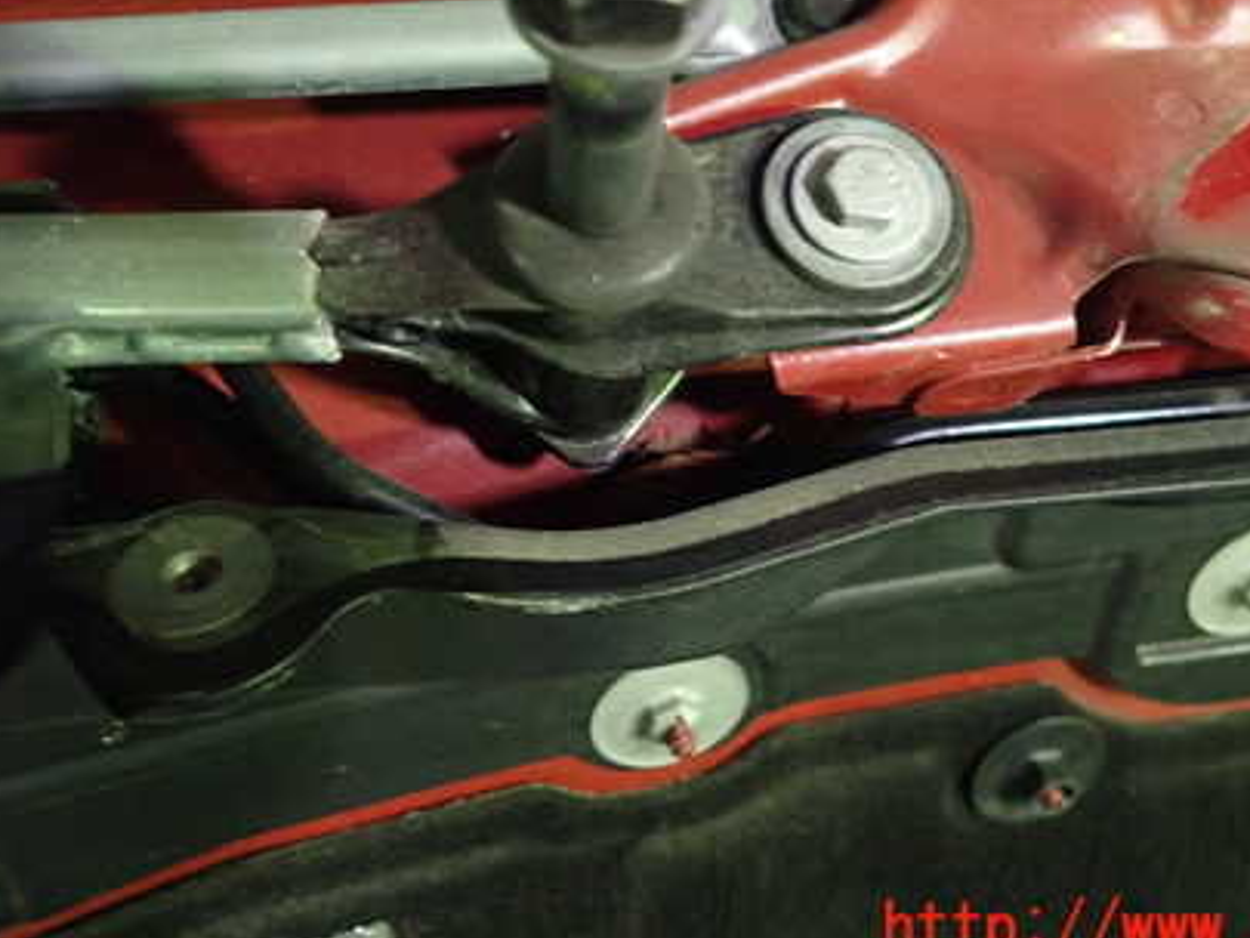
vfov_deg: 38.0
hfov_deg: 50.1
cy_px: 275
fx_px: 1336
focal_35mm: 37
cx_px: 654
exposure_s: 1/20
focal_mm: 4.5
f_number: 2
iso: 800
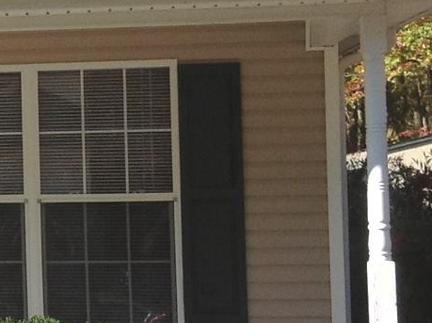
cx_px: -387
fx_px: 1944
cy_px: 97
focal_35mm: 156
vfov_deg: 9.5
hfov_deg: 11.6
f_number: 2.4
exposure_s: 1/944
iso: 50
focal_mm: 4.28
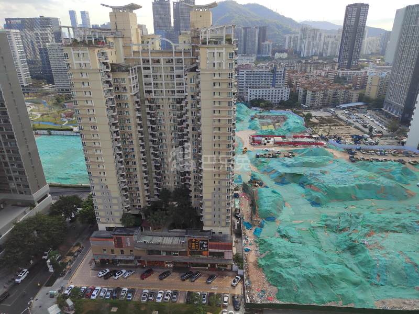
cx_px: 210
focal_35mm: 23
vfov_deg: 58.9
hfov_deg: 73.9
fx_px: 278
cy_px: 157
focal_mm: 5.52
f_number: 1.9
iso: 200
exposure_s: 1/1500
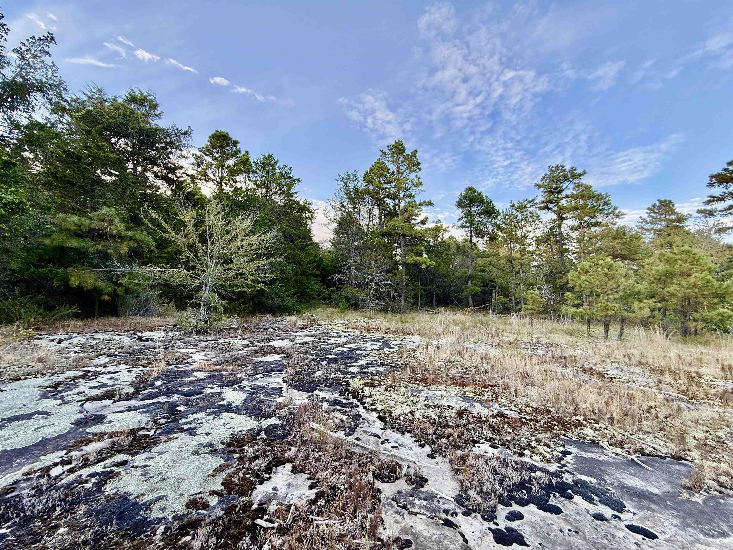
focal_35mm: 14
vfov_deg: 85.7
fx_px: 296
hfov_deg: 102.1
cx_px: 366
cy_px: 275
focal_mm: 2.22
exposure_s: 1/139
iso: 64
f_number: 2.2
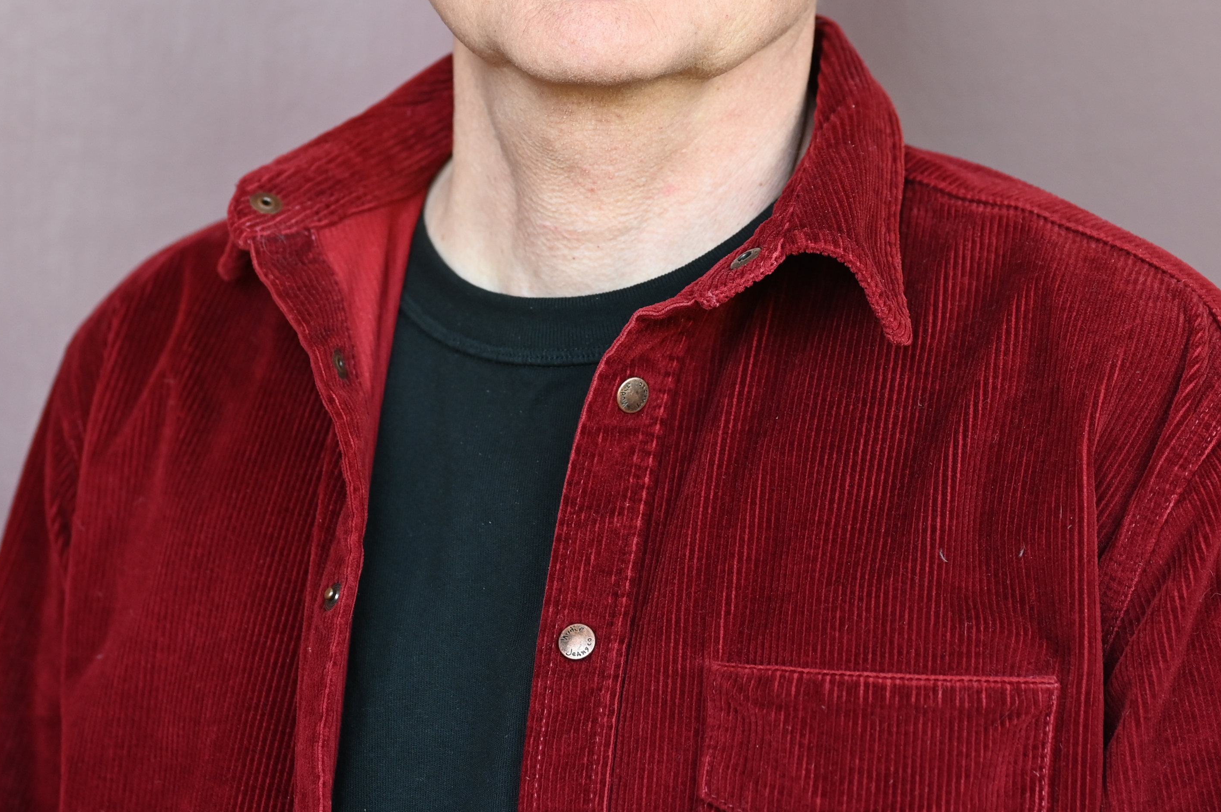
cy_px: 162
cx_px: 604
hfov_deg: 19.1
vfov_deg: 12.7
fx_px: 3626
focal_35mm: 107
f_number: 2.8
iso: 400
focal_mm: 50
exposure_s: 1/125
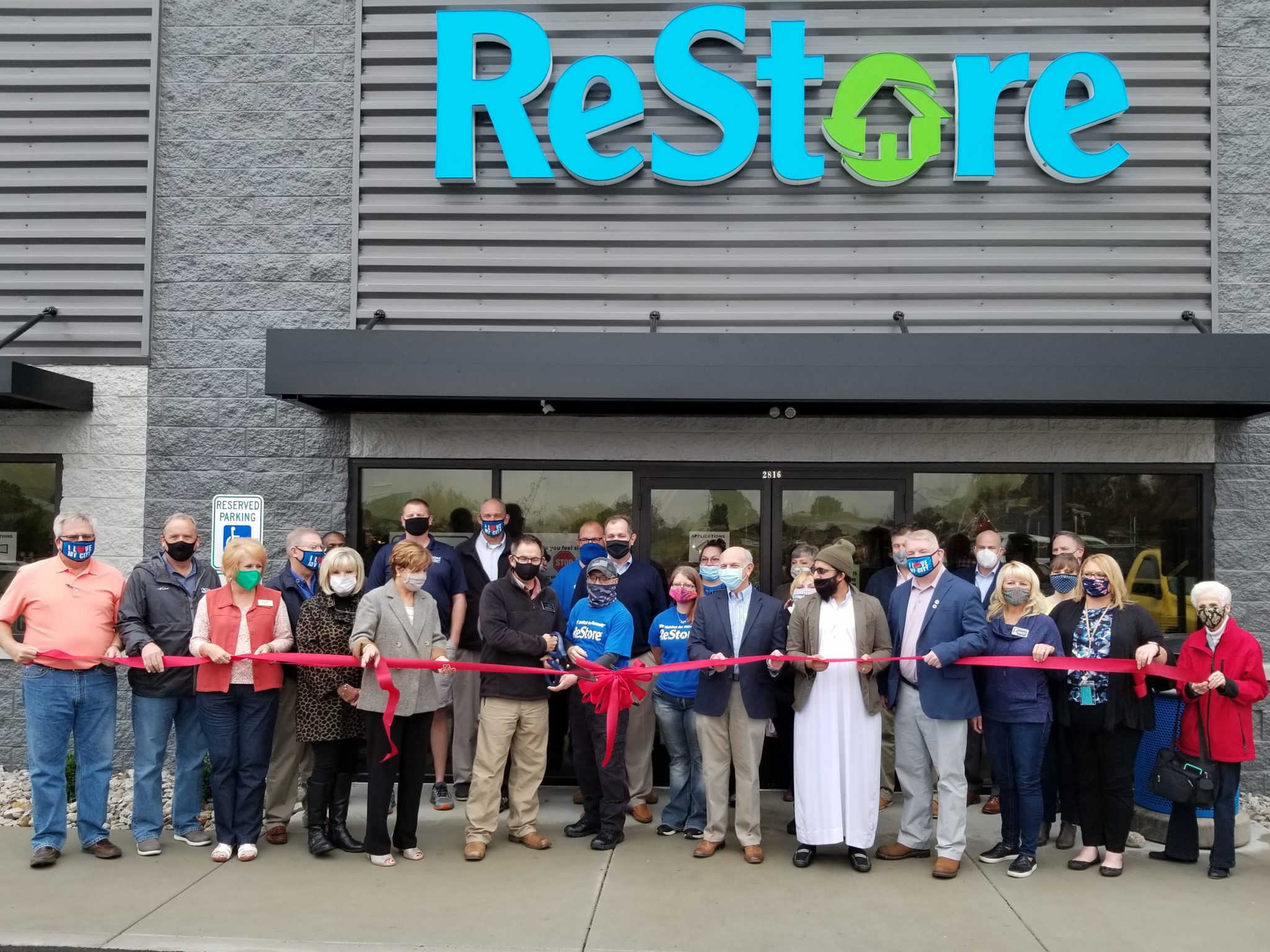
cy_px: 476
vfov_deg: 53.1
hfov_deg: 67.3
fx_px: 954
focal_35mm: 26
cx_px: 635
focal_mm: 4.25
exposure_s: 1/326
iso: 50
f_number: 1.7
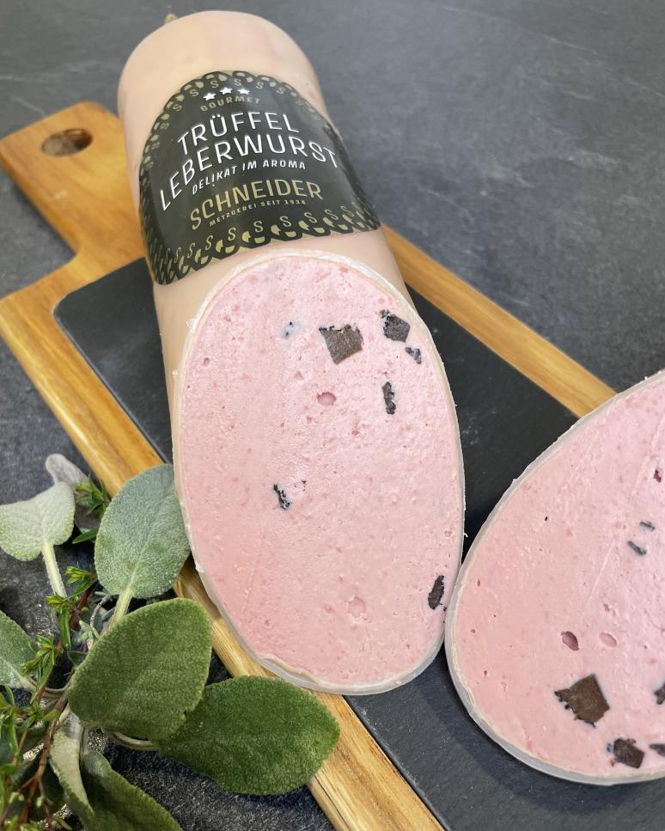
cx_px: 323
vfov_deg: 62.1
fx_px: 689
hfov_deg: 51.5
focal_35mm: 28
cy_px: 442
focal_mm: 4.2
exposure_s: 1/118
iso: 125
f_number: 1.6
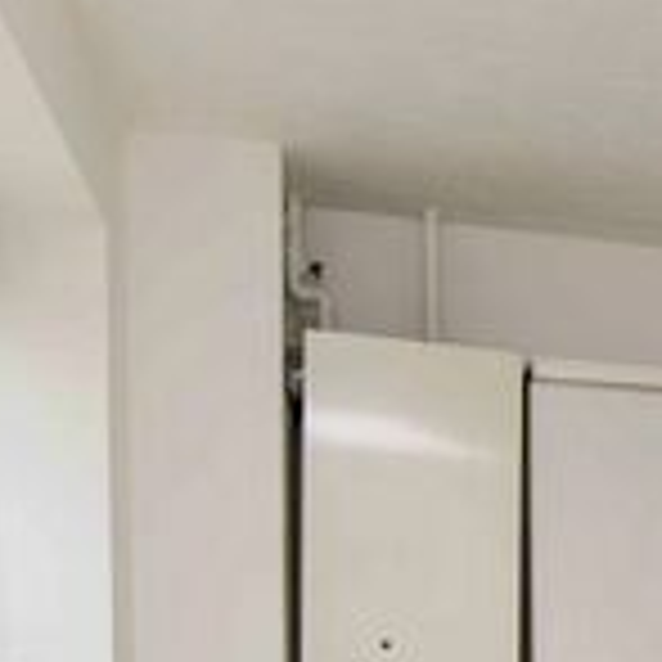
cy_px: 797
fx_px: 1579
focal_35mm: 73
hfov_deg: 19.0
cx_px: 1135
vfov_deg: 21.9
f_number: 5
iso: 100
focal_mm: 18
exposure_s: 1/60
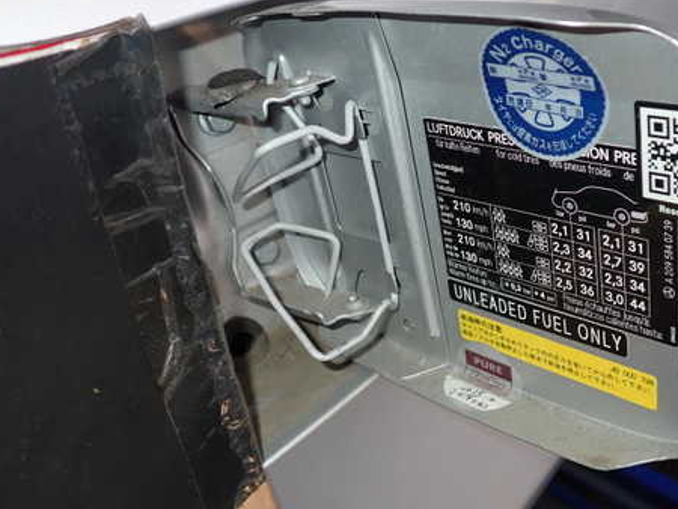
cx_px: 435
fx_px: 784
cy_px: 233
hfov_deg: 46.2
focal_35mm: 40
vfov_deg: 36.0
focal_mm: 5.4
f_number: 6.3
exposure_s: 1/30
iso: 200
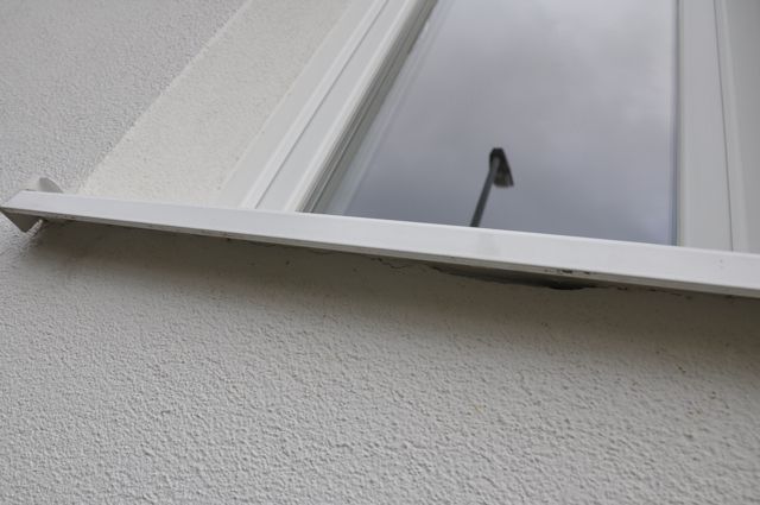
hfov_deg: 67.4
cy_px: 252
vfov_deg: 47.8
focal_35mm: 27
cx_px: 380
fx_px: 569
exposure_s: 1/160
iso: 200
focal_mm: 18
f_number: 8
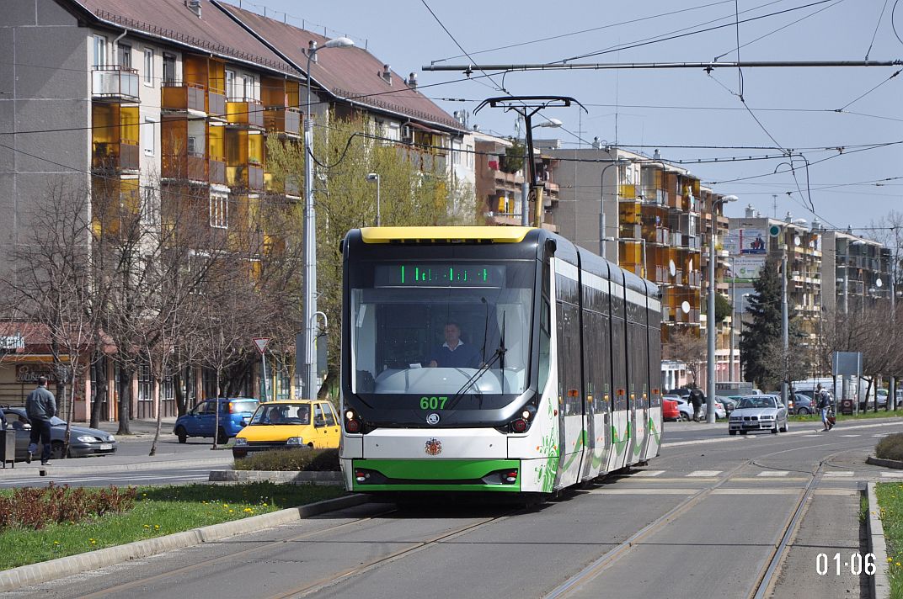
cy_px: 300
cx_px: 452
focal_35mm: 158
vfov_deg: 8.7
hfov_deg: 13.1
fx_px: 3946
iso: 400
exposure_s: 1/1600
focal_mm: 105
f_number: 6.3
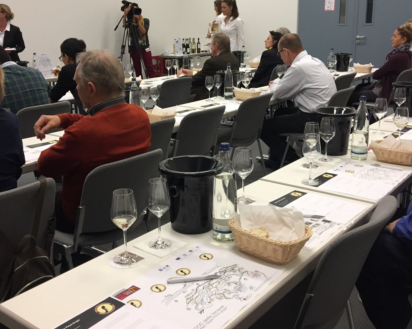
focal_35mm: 40
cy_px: 147
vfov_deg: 37.3
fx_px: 488
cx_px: 195
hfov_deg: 45.8
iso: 64
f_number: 2.2
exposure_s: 1/33
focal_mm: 4.15
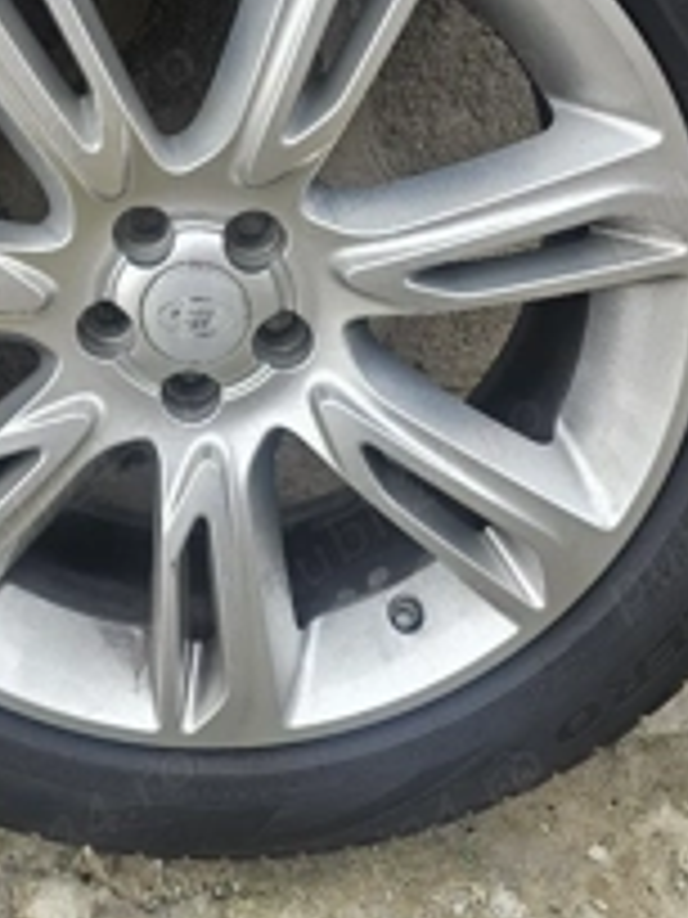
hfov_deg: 31.4
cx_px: 139
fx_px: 1193
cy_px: 207
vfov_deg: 40.6
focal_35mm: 45
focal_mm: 6.3
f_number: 1.7
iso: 80
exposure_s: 1/192
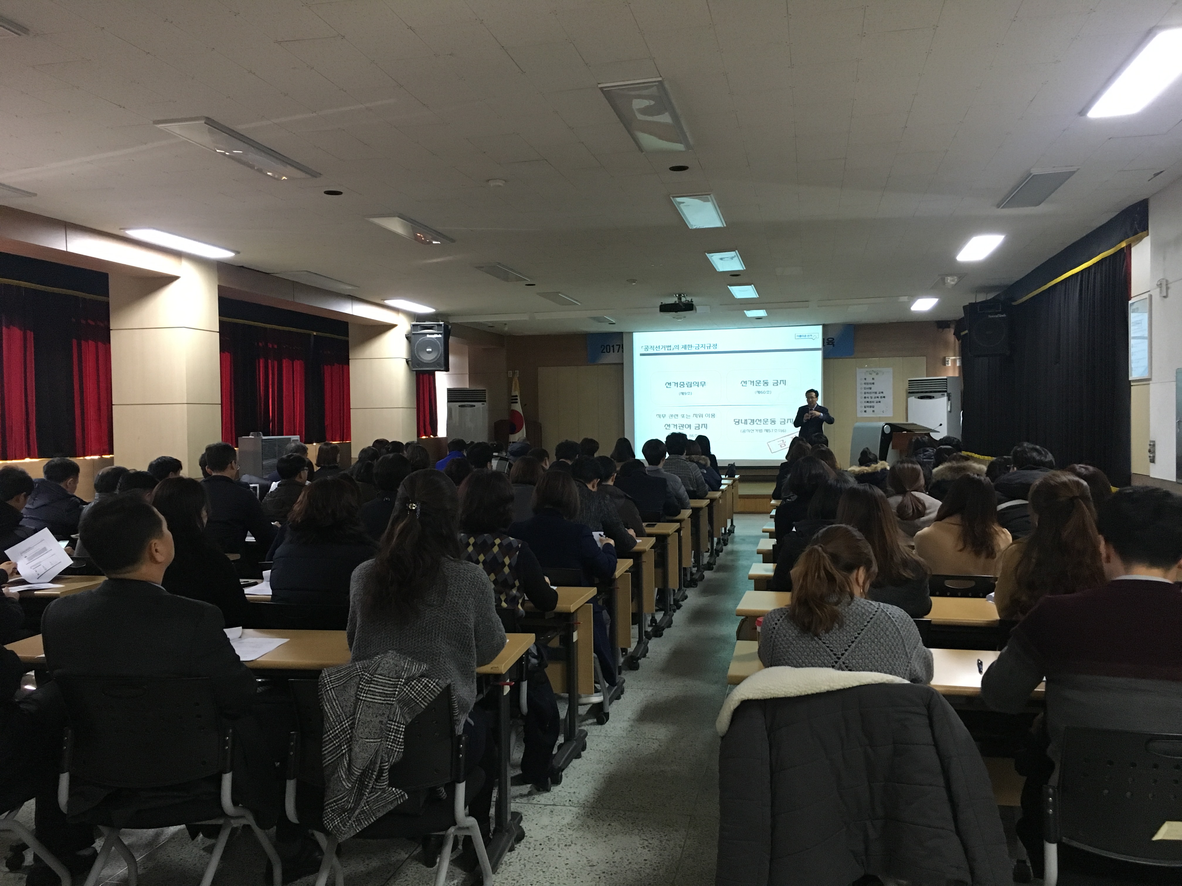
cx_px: 591
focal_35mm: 29
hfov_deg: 61.7
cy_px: 443
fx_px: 990
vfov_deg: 48.2
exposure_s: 1/30
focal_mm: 4.15
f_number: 2.2
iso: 200
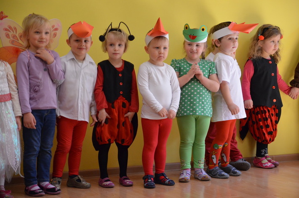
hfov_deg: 19.5
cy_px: 99
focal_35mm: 105
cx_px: 150
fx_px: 870
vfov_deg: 13.0
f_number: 4
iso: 1600
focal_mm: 70
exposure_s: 1/250
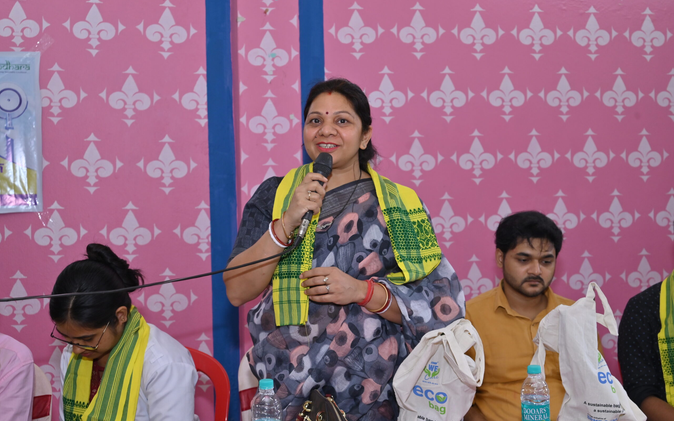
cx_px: 337
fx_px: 882
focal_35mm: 48
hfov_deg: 41.8
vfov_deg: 26.9
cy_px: 204
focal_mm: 47
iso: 640
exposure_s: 1/100
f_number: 6
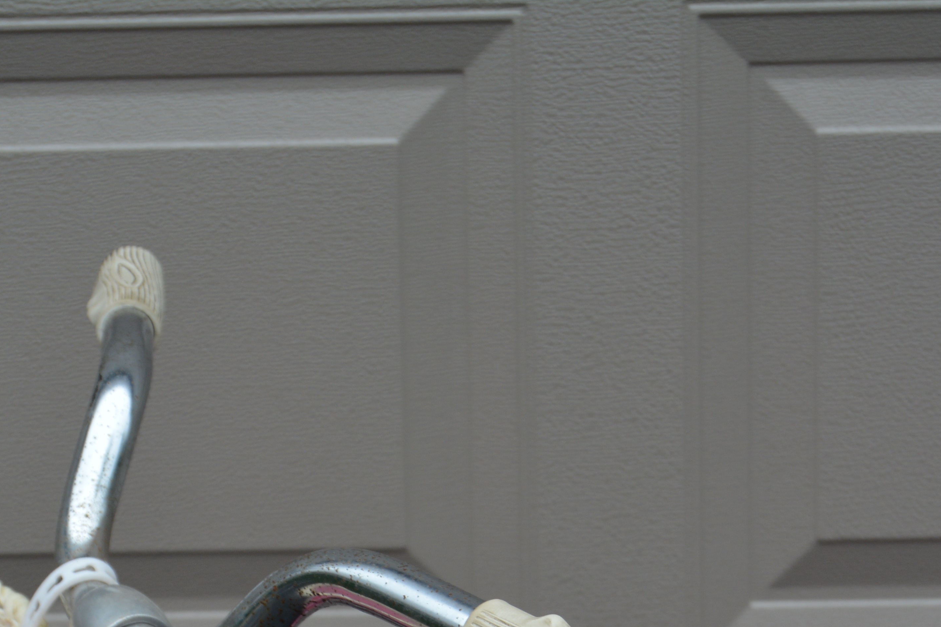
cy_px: 660
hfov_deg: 13.0
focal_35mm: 158
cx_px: 339
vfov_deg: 8.6
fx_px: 4130
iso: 200
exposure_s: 1/160
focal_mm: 50
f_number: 6.3
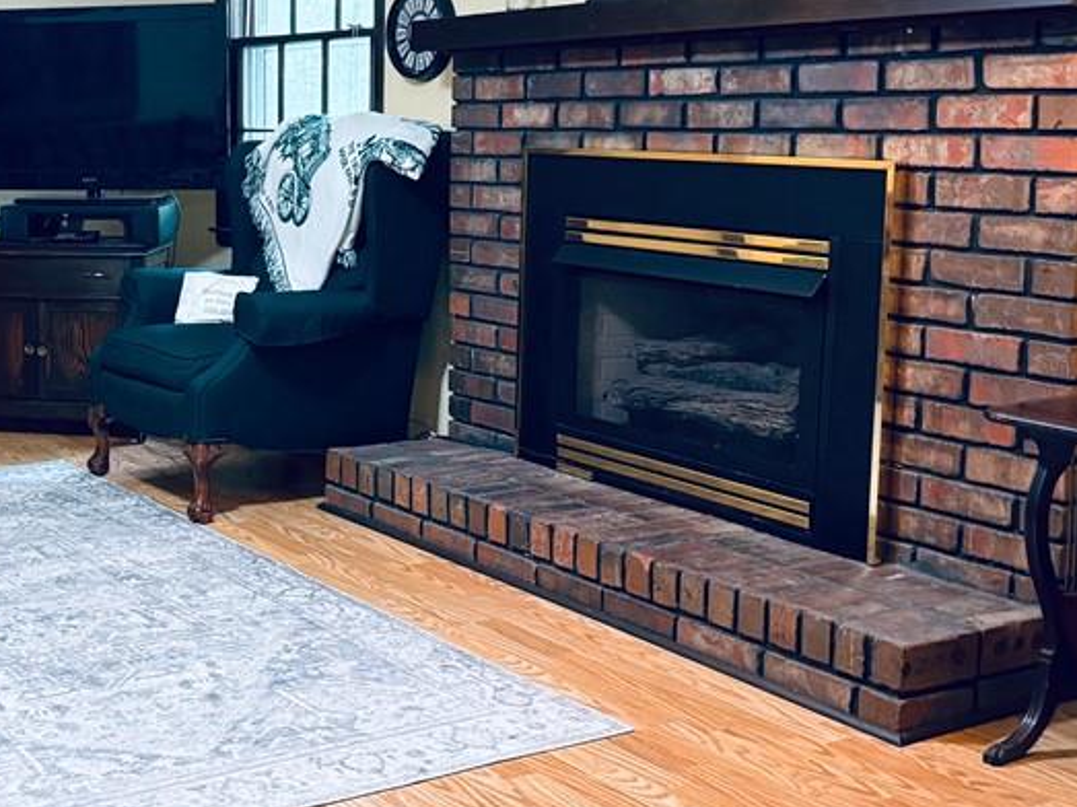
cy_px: 477
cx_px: 140
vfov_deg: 30.8
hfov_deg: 38.1
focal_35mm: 47
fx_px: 1462
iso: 640
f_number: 1.78
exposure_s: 1/60
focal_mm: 6.76
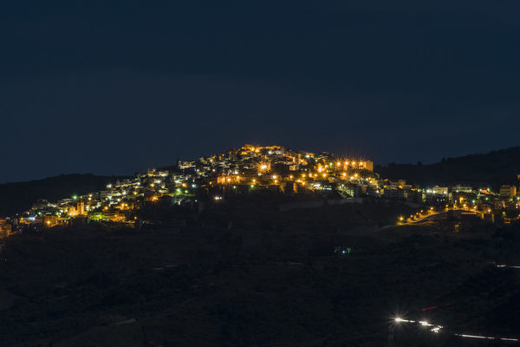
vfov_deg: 4.0
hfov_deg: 6.0
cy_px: 174
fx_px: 4983
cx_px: 260
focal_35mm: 345
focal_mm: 230
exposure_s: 300
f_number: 22
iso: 100
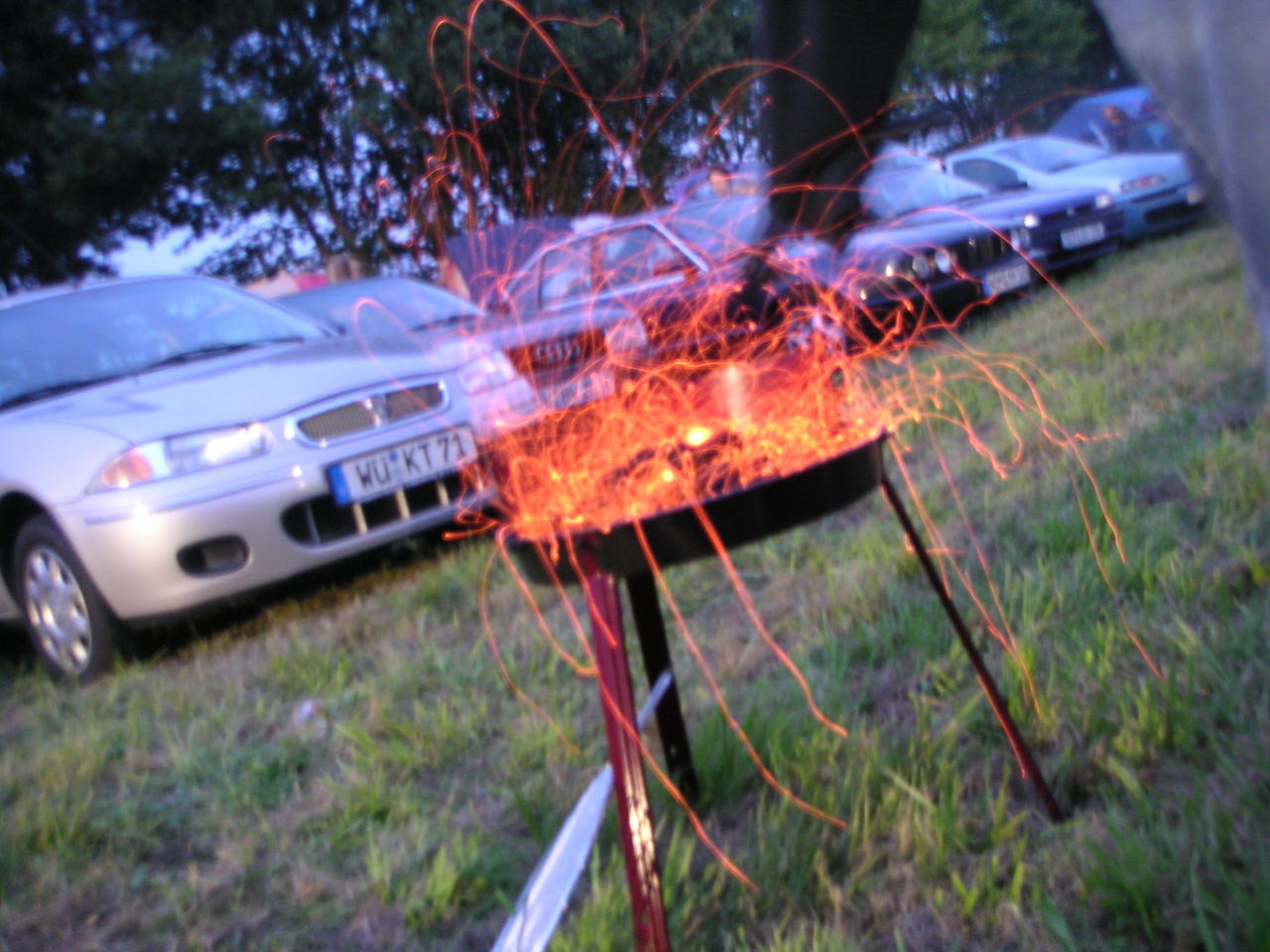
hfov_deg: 49.0
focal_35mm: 38
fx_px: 1394
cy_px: 476
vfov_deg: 37.7
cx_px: 635
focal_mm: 6
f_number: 2.8
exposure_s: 2
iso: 100
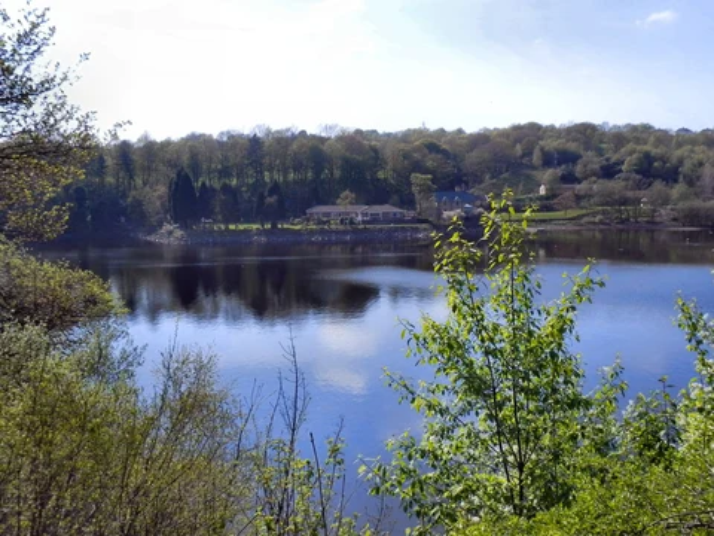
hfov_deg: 50.1
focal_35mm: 37
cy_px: 268
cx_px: 357
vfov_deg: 38.7
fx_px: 763
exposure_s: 1/692
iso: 160
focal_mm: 6.6
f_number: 5.6
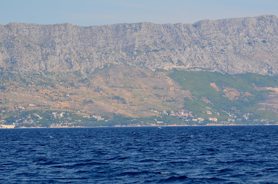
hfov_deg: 14.4
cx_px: 139
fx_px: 1098
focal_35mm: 142
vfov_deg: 9.6
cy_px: 92
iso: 400
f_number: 5.6
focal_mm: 95
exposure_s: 1/2000
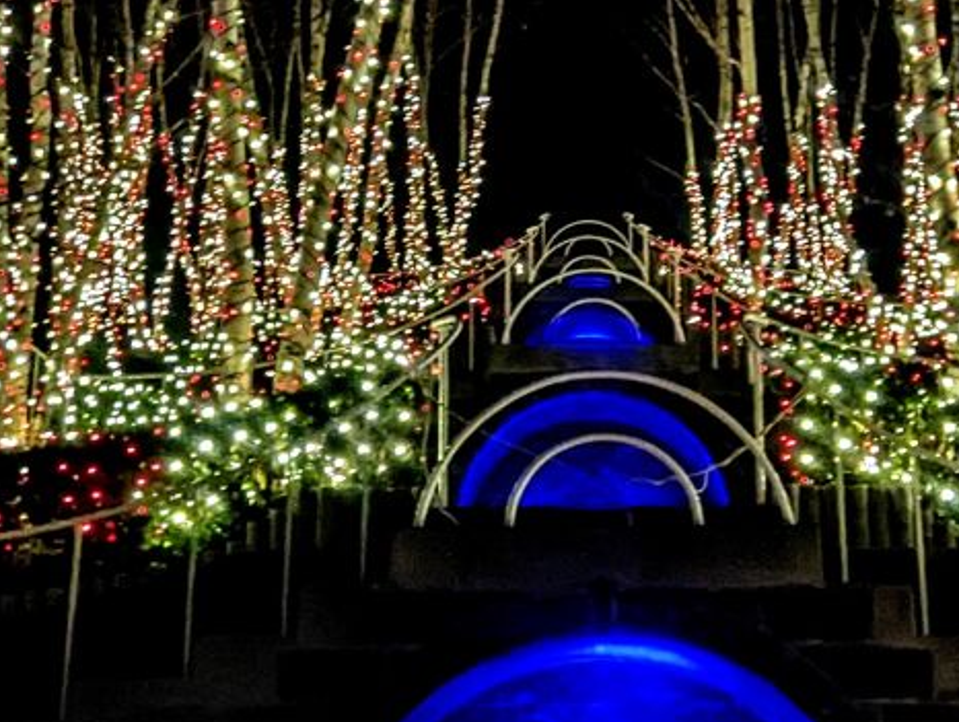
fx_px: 1582
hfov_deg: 33.6
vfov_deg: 25.7
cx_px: 571
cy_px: 359
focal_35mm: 57
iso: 569
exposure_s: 1/24
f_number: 2.2
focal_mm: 2.35
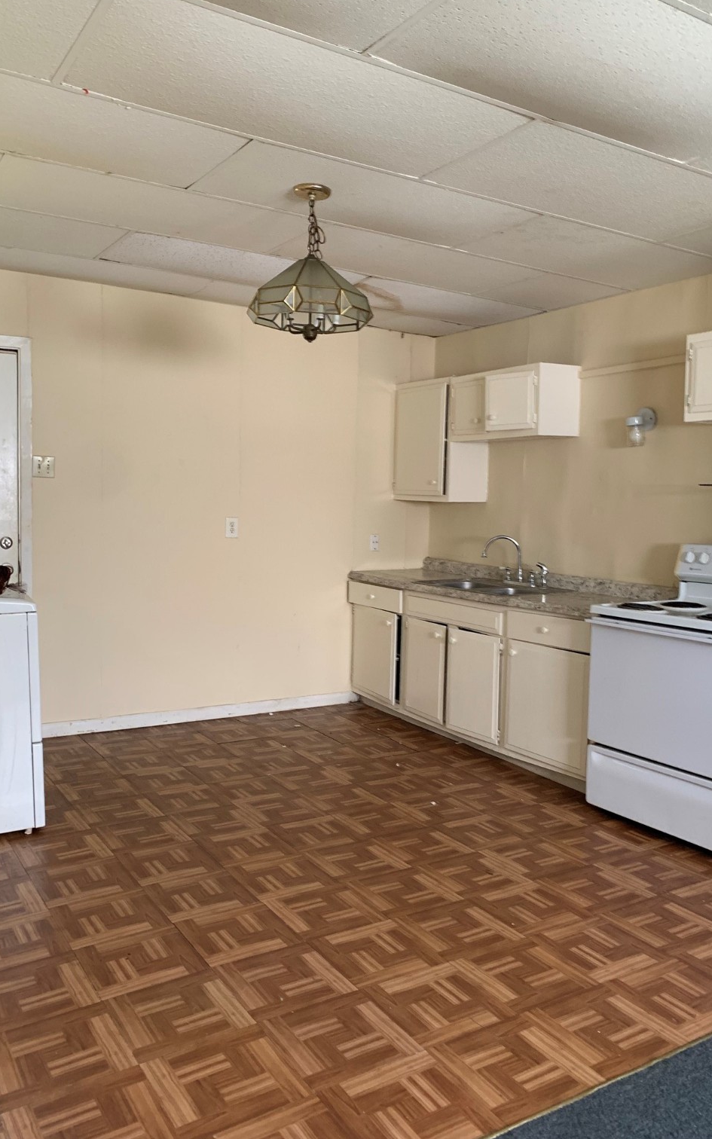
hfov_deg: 44.5
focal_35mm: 28
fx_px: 869
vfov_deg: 66.5
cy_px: 574
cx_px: 369
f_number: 1.8
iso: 160
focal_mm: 4.25
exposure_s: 1/60
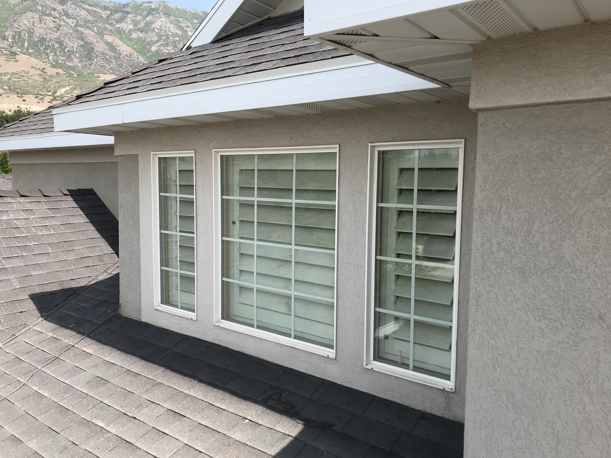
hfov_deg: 63.4
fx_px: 494
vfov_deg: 49.7
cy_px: 229
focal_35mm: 28
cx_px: 306
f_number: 1.8
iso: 20
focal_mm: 3.99
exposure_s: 1/1597
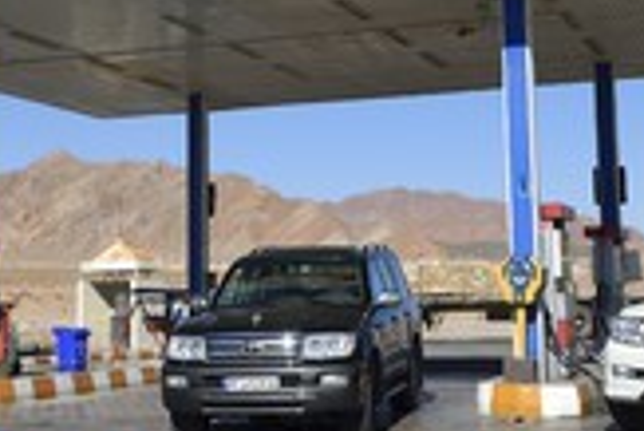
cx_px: 288
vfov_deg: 18.9
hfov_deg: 28.0
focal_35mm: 72
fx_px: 1289
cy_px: 166
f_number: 13
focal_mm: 28
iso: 200
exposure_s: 1/320
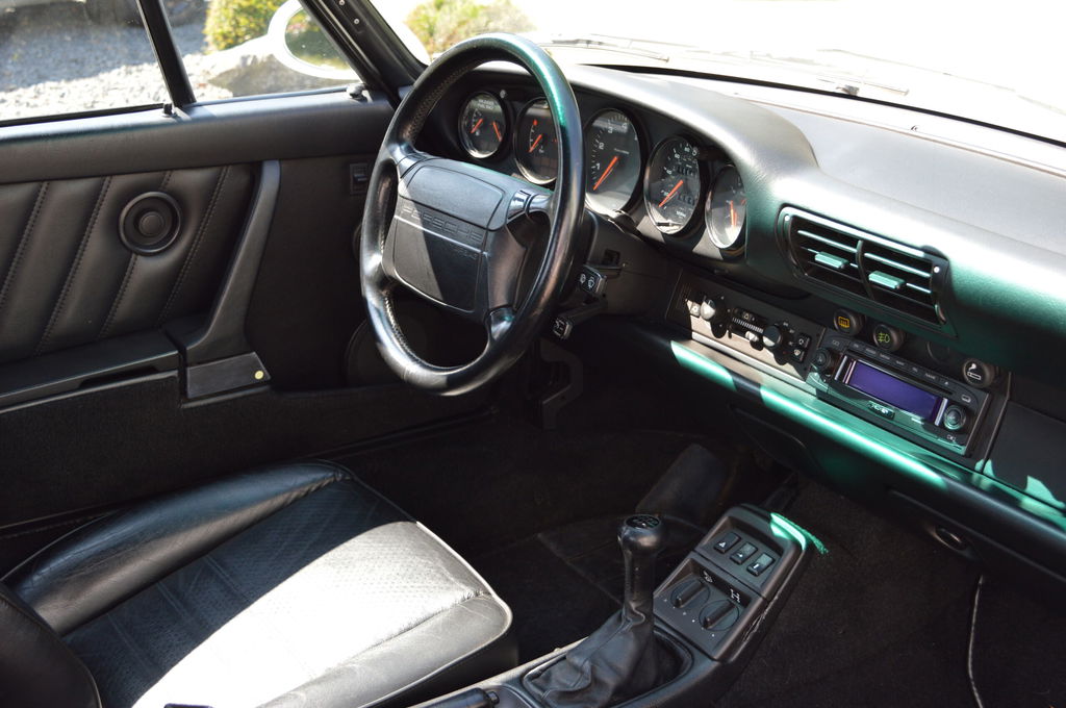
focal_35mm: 45
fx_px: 1331
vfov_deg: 29.8
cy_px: 354
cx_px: 533
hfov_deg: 43.7
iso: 360
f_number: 5.6
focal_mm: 30
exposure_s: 1/125
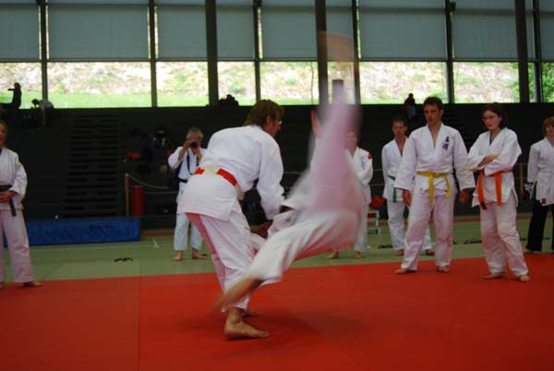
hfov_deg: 42.3
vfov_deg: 29.0
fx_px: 717
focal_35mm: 46
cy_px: 186
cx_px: 277
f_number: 4.5
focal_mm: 31
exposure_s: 1/50
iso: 200
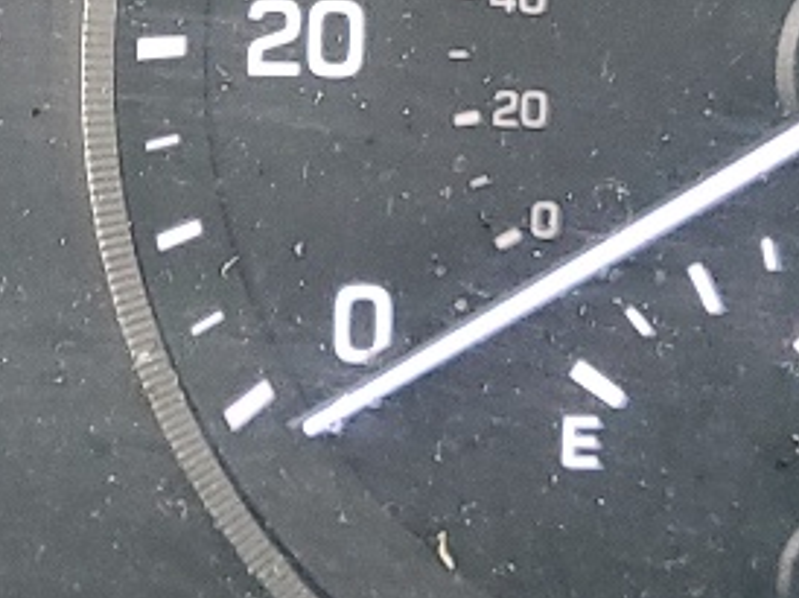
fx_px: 3505
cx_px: -437
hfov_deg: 12.3
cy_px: -239
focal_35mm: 152
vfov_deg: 9.5
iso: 161
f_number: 1.5
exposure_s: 1/60.2
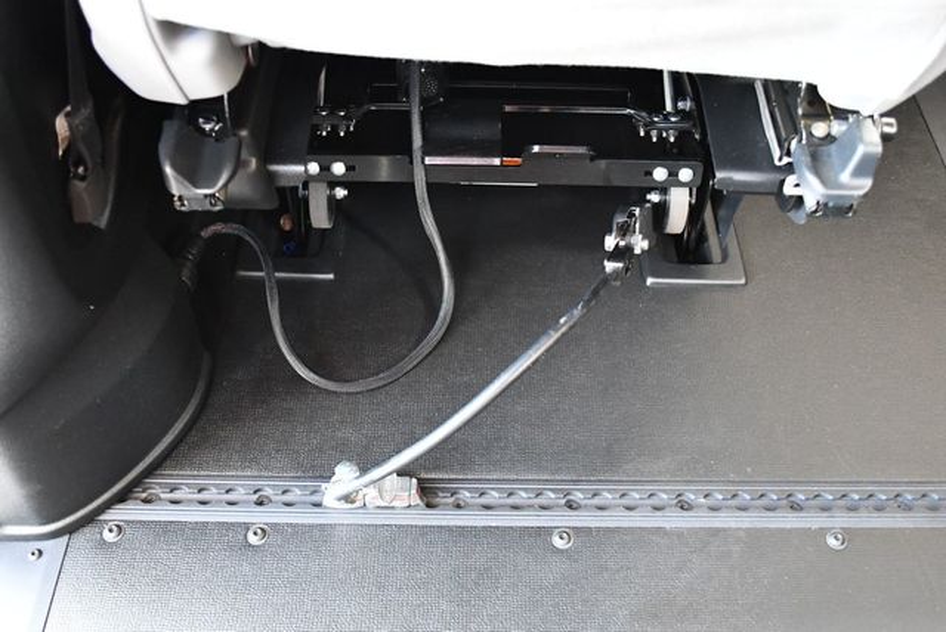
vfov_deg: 33.5
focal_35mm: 40
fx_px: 1052
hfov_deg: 48.4
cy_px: 316
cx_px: 473
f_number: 3.8
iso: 3200
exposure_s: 1/80
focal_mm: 20
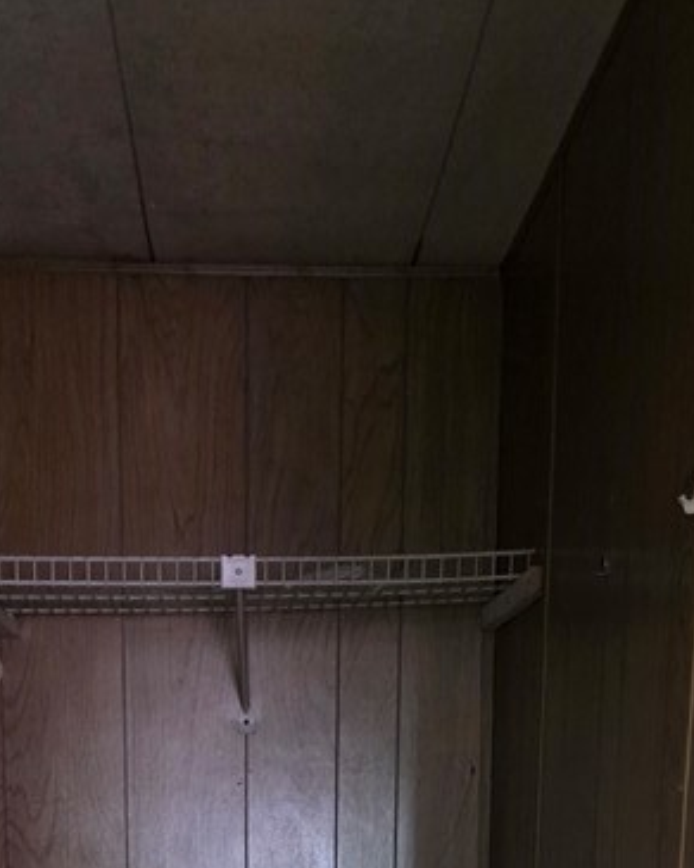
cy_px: 1156
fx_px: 1618
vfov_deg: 25.4
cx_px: 288
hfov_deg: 24.2
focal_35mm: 63
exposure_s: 1/24
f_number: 1.7
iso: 1600
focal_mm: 6.3
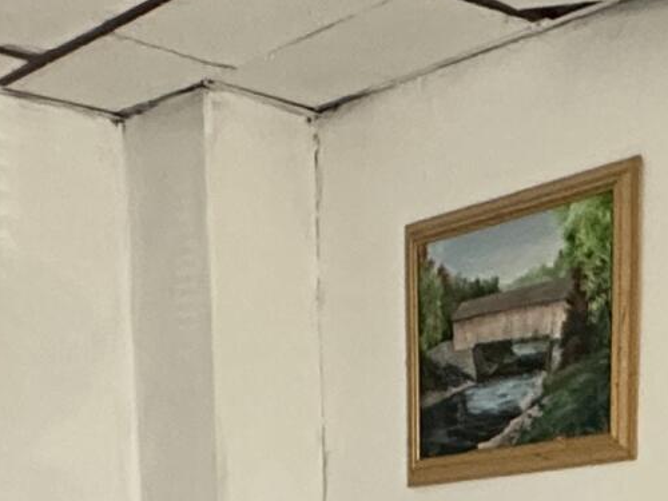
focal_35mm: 84
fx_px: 1621
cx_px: 494
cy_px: 1043
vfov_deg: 14.3
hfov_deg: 23.1
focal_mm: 2.22
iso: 1000
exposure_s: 1/60
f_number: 2.2
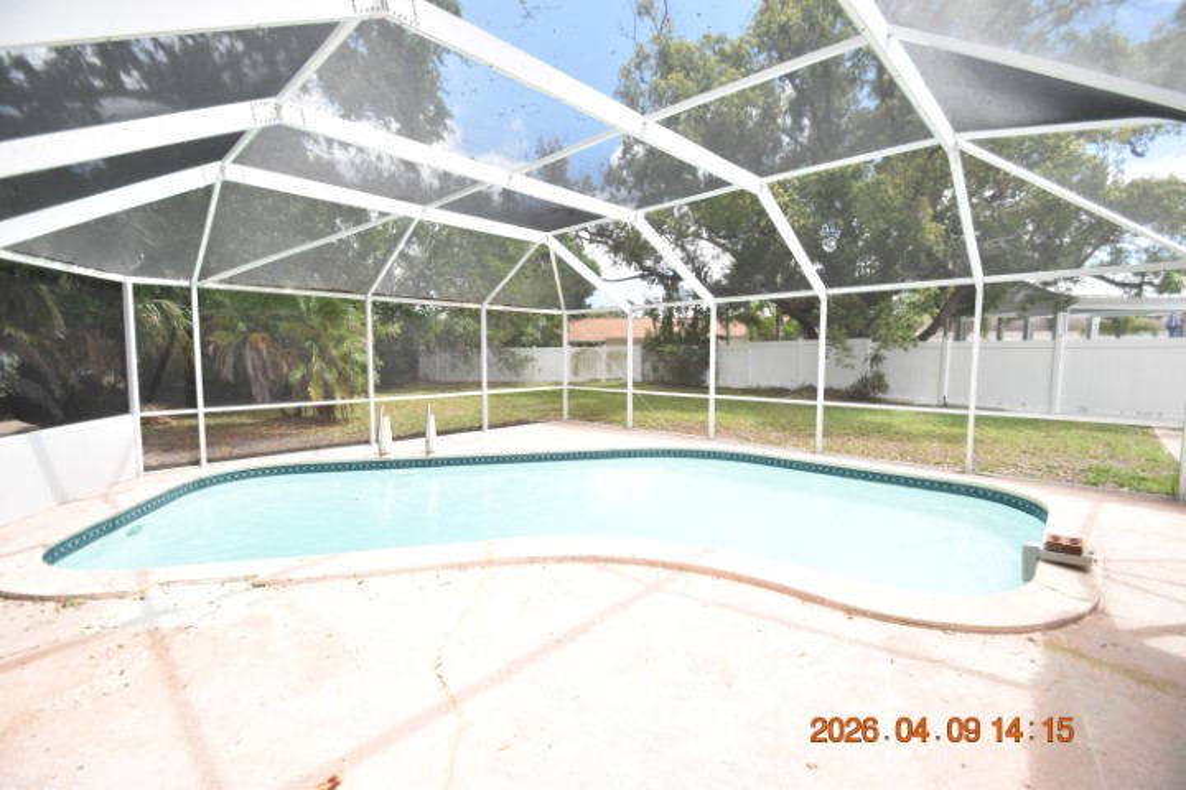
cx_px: 593
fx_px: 494
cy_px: 395
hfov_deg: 100.4
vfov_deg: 77.3
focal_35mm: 15
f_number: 3.5
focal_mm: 10
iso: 800
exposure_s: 1/1500
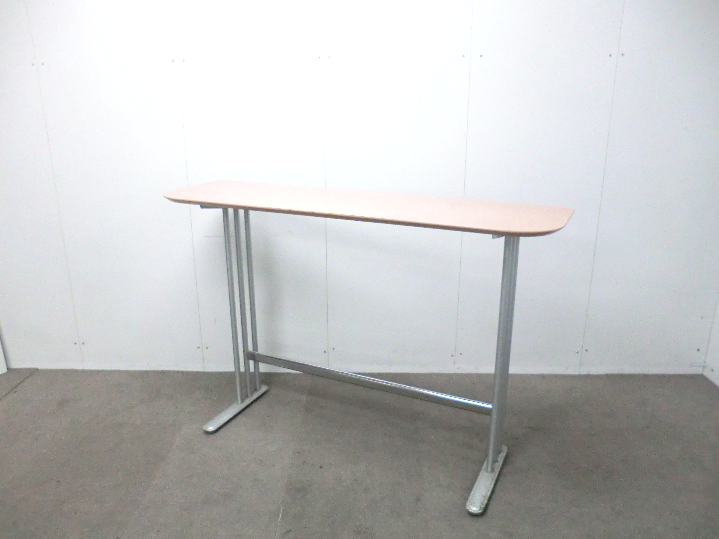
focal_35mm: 27
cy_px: 270
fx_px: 561
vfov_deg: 51.4
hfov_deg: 65.3
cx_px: 360
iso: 640
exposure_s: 1/60
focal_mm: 4.9
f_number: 3.2
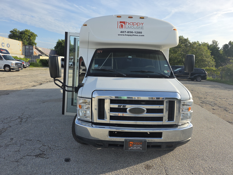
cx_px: 116
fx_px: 155
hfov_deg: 73.9
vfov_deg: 58.9
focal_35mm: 23
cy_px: 88
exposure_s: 1/3589
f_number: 1.7
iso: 80
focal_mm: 6.3
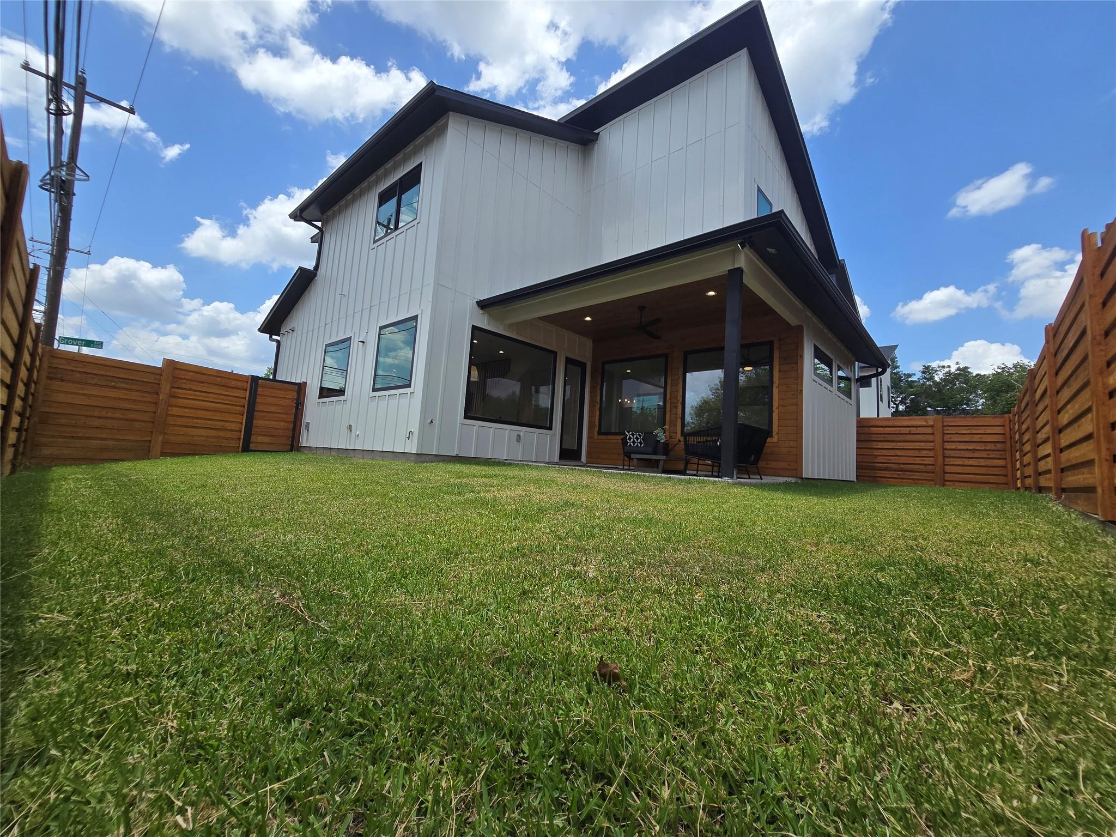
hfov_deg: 106.2
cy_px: 418
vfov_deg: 89.9
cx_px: 558
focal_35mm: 13
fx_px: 419
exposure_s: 1/2010
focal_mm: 2.2
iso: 50
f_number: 2.2
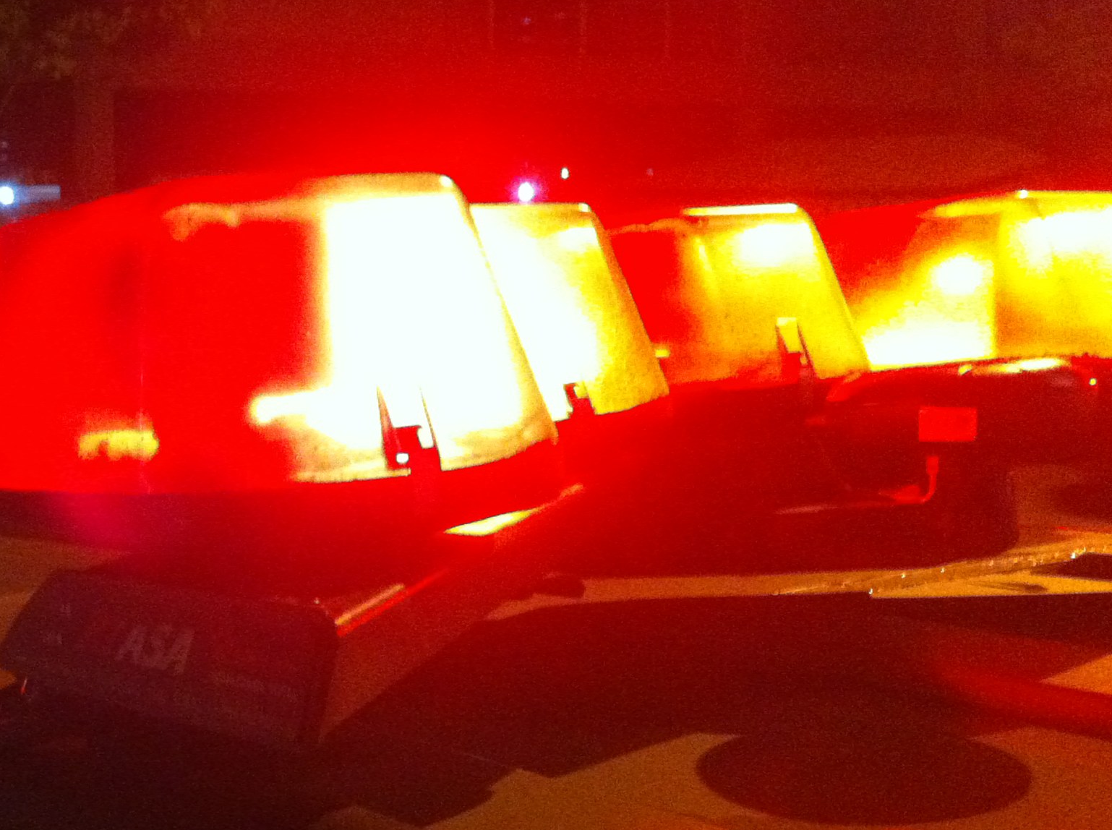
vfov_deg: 24.7
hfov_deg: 32.0
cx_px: 242
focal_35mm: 59
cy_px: 390
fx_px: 1892
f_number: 2.8
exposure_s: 1/15
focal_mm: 3.85
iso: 800
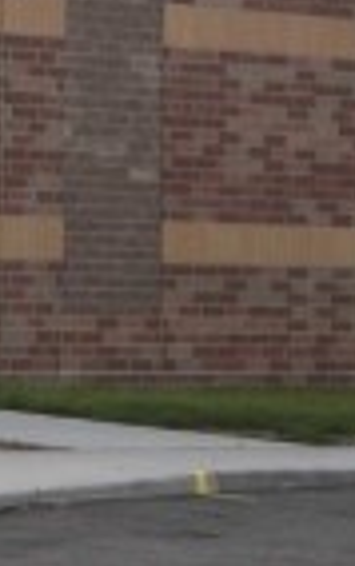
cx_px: -1280
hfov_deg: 3.9
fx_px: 4774
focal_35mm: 309
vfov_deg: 6.7
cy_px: -215
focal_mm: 24
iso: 100
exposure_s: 1/40
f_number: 4.5
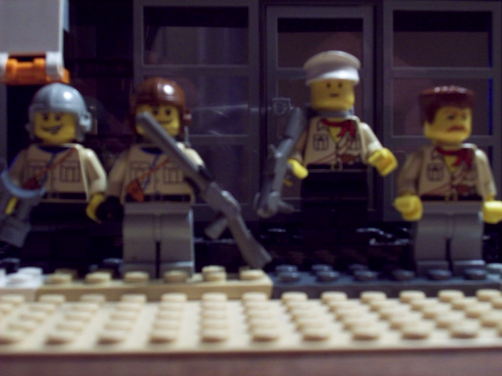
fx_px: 783
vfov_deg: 27.0
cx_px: 251
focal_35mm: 54
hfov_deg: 35.5
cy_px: 188
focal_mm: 9
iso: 200
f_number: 3.4
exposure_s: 1/8
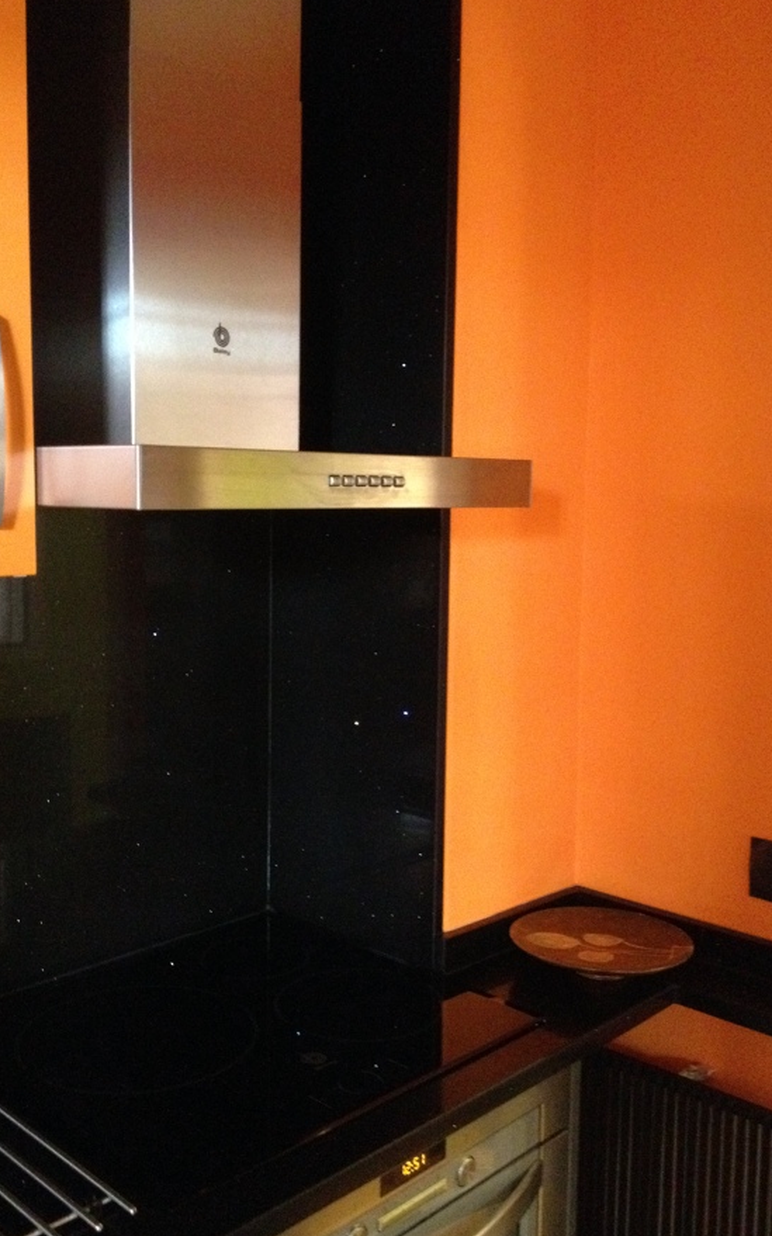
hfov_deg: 33.5
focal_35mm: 38
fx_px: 1280
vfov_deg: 51.6
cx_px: 352
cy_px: 614
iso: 800
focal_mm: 4.28
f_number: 2.4
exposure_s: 1/15
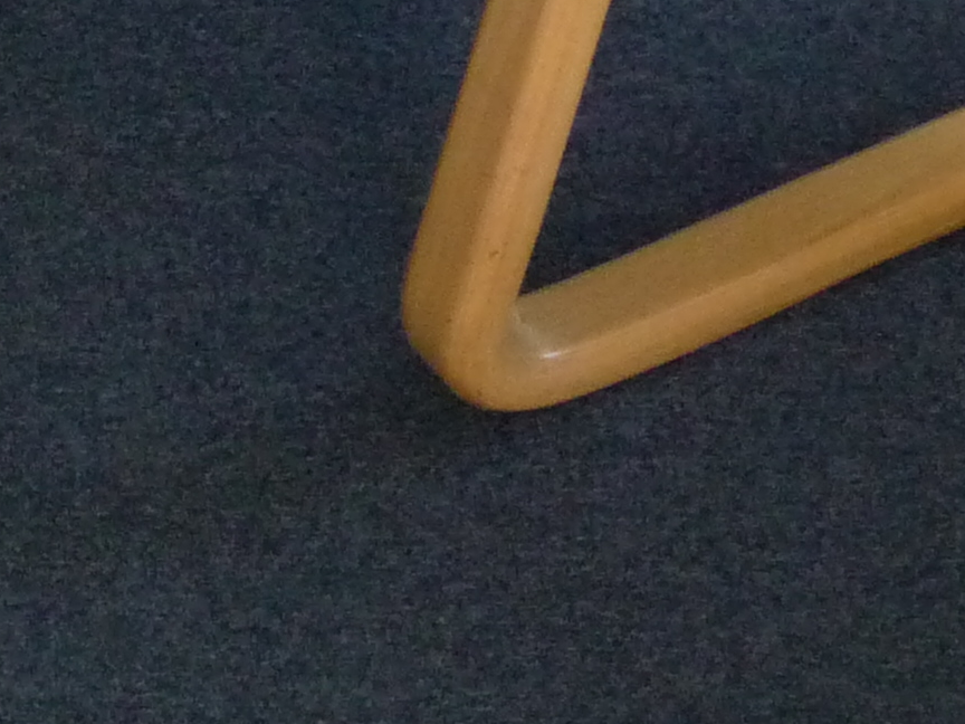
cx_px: -821
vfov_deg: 8.0
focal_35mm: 180
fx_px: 5018
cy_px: -616
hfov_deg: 10.3
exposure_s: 1/13
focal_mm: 7.6
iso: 400
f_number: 4.1
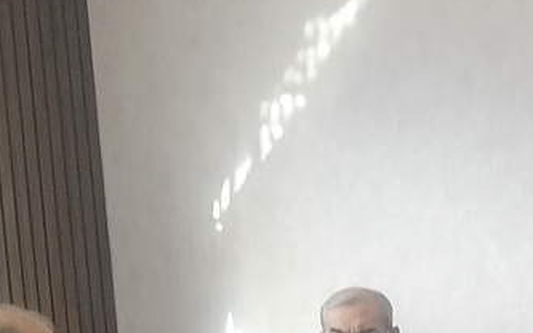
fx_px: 1874
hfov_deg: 15.0
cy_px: 431
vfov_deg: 10.0
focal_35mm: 129
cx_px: 807
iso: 64
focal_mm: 5.3
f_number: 1.8
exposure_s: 1/50
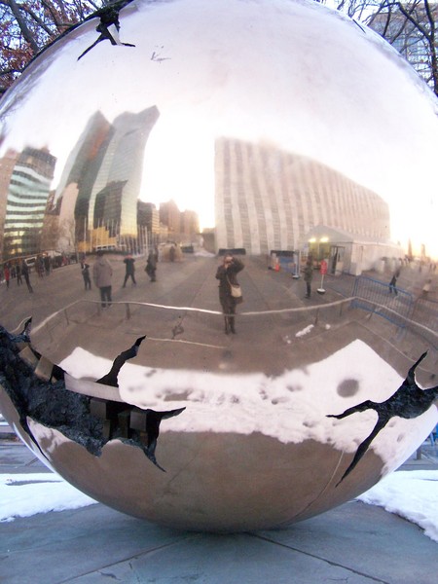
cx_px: 219
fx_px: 641
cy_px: 292
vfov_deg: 49.0
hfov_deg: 37.7
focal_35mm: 38
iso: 400
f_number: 2.8
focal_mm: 6.3
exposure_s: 1/60
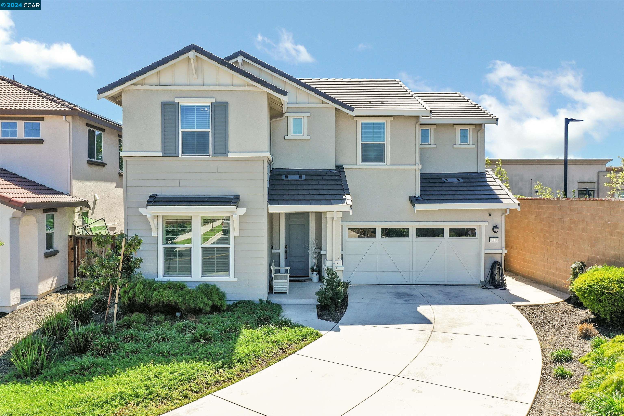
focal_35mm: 28
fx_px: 485
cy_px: 208
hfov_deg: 65.5
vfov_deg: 46.4
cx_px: 312
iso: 100
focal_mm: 10.26
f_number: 5.6
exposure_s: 1/320
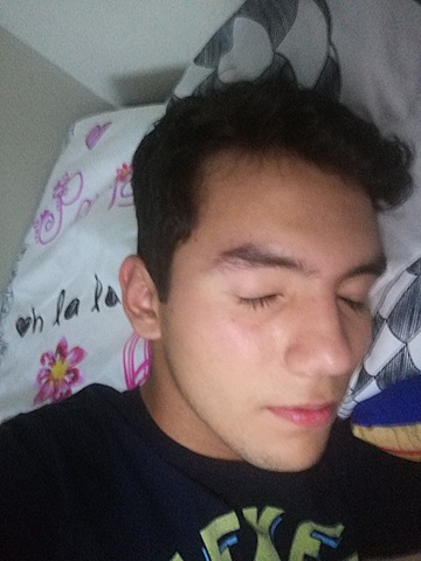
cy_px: 280
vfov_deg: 67.3
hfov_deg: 53.1
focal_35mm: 26
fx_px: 422
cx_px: 210
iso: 800
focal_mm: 3.81
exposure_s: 1/12.5
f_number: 2
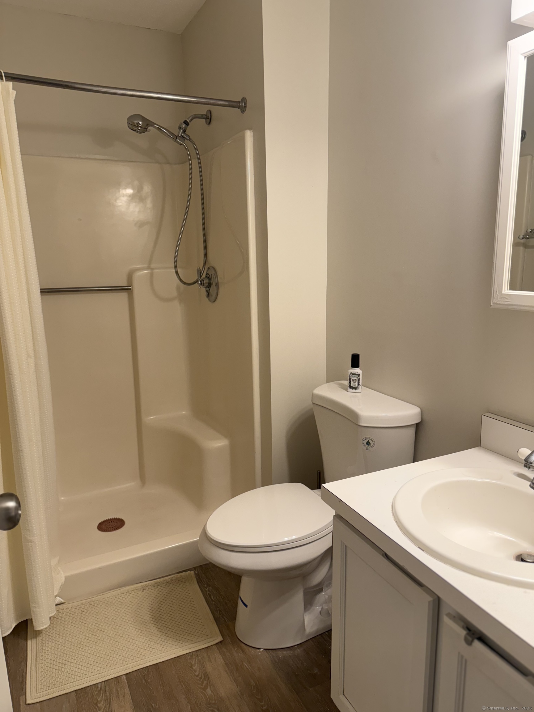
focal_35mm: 24
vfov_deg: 71.6
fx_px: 494
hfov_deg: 56.8
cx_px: 267
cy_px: 356
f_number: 1.78
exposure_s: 1/120
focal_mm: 6.76
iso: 125
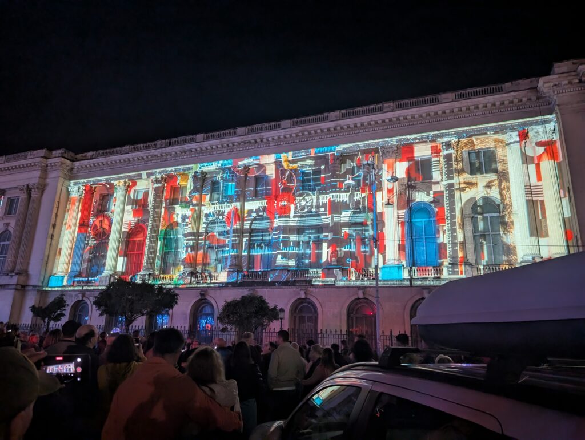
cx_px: 292
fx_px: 406
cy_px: 220
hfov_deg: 71.5
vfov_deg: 56.9
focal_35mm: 24
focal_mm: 6.9
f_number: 1.68
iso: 975
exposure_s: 1/29.8
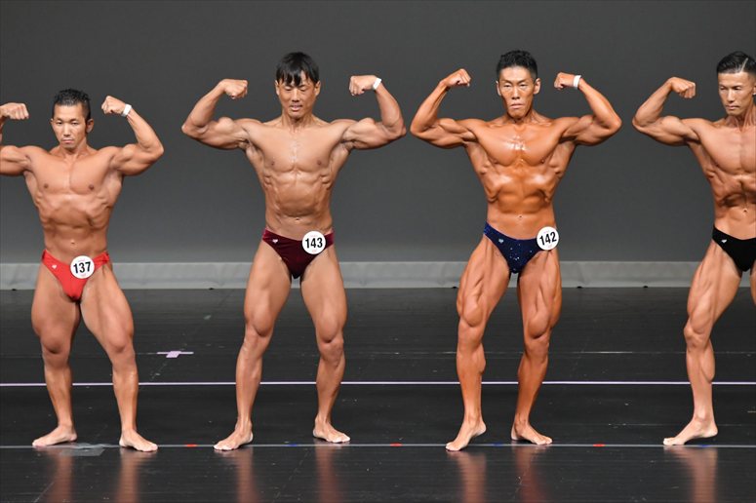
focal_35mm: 315
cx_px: 378
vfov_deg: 4.4
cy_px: 252
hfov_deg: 6.5
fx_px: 6612
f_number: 5.6
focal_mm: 210
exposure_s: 1/400
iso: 4000
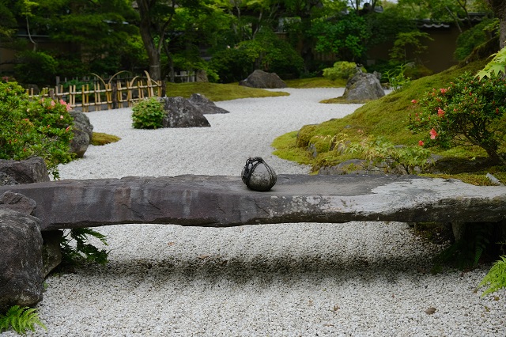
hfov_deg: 38.9
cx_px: 253
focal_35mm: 51
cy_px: 168
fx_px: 716
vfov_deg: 26.5
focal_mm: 34.2
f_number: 5
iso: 320
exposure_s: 1/400
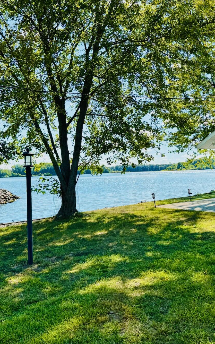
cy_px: 154
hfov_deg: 32.2
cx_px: 158
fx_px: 366
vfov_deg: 50.3
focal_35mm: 39
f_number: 1.78
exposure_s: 1/1923
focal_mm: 6.76
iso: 80
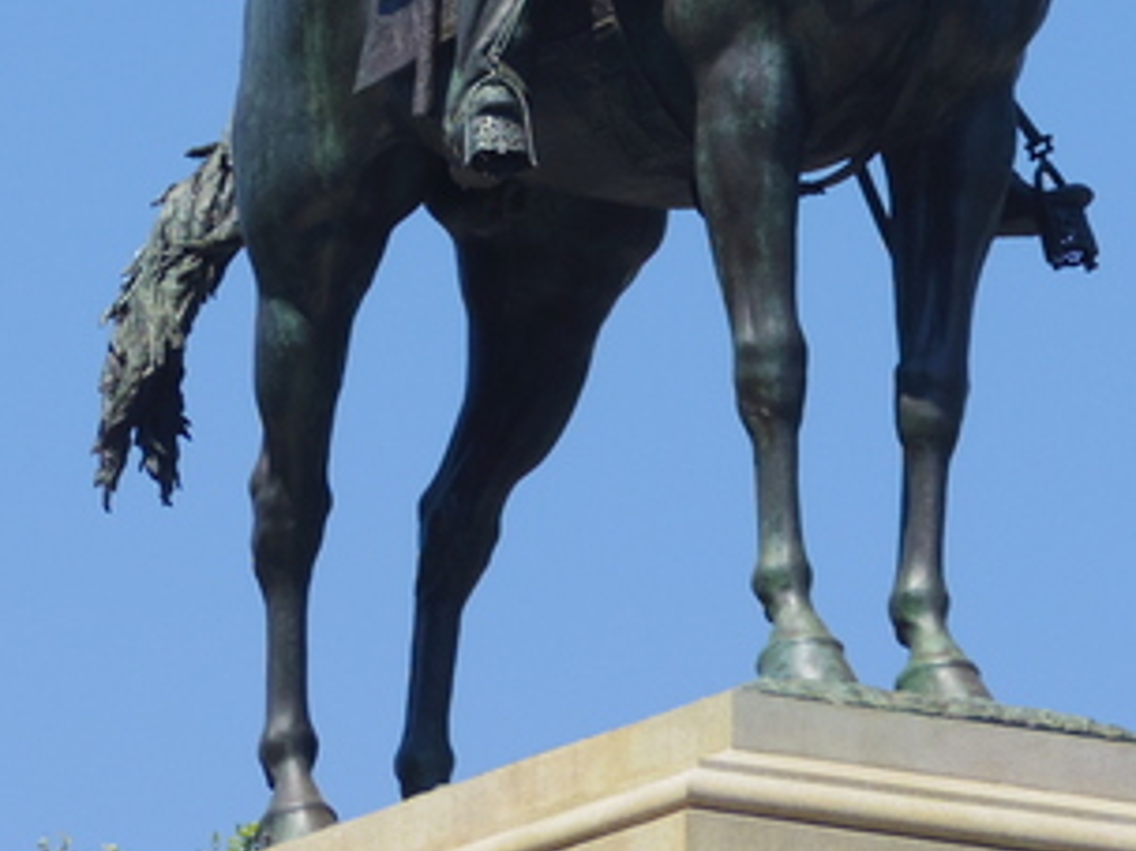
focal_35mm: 486
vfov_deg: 3.1
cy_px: -146
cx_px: 799
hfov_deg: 4.1
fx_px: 15943
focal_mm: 33
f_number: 4.5
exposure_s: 1/800
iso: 100
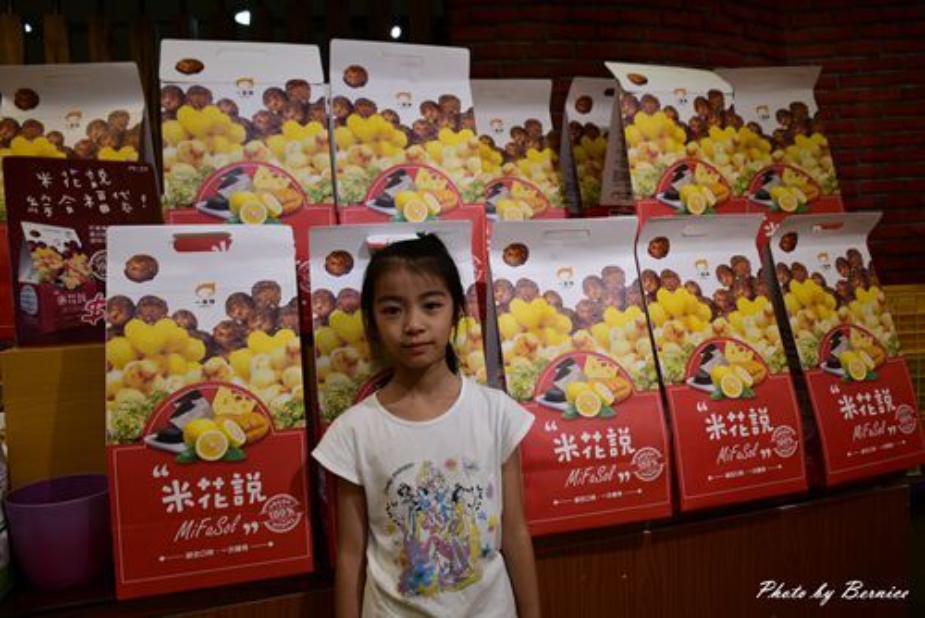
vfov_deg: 48.0
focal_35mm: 27
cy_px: 309
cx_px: 462
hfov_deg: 67.4
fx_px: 694
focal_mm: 18
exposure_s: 1/30
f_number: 5.6
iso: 220
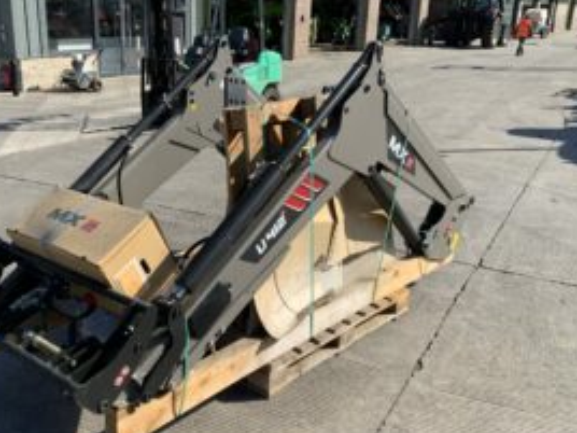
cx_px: 220
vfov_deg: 36.8
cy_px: 237
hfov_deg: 47.5
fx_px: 650
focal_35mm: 39
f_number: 1.8
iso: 16
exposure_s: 1/1577
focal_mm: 3
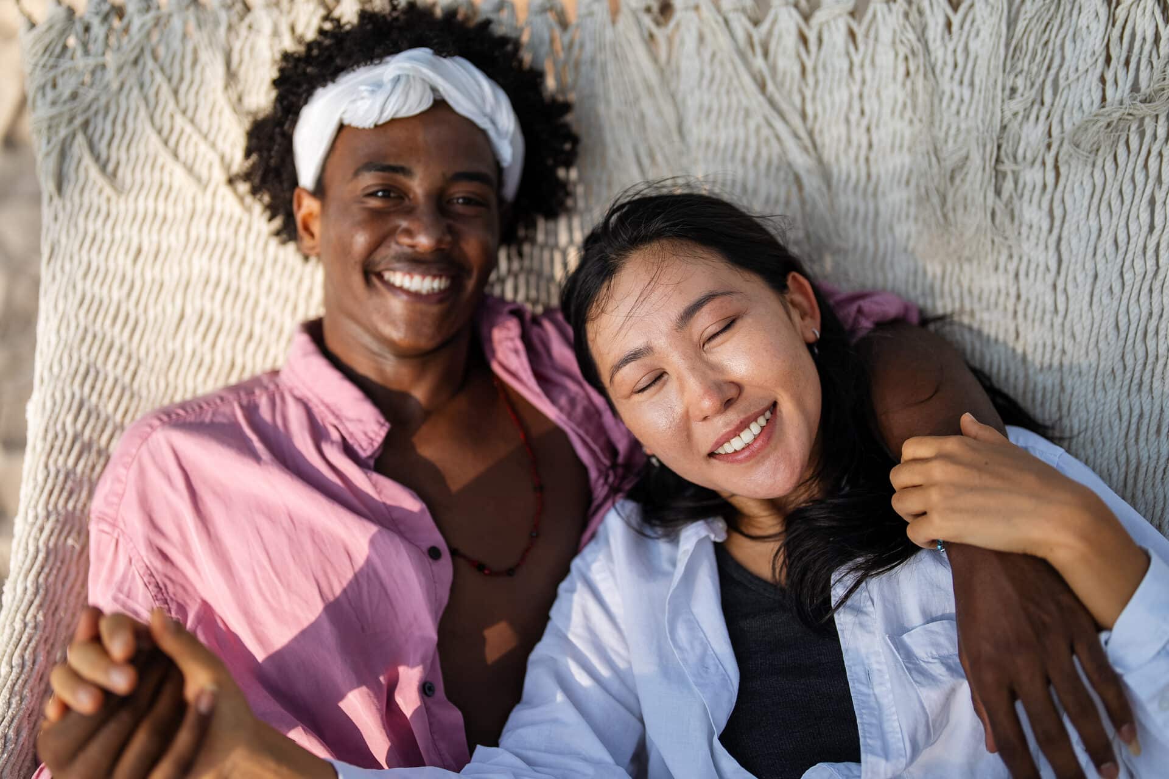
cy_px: 390
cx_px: 584
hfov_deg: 39.6
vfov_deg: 27.0
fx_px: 1623
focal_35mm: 50
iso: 100
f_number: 1.4
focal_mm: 50
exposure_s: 1/5000
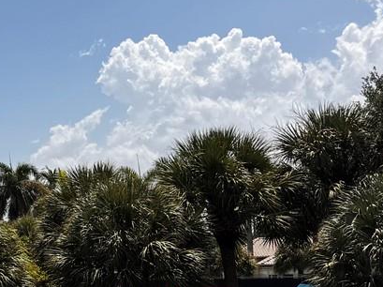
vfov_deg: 15.6
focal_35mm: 94
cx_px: -187
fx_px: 1039
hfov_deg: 18.5
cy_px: 245
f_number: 1.78
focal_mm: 6.76
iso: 80
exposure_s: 1/7092
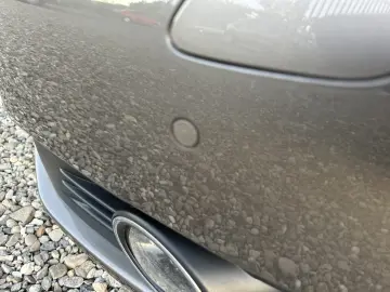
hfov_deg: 71.6
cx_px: 195
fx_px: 270
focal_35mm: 24
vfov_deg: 56.8
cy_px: 146
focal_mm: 6.86
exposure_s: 1/100
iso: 160
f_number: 1.78
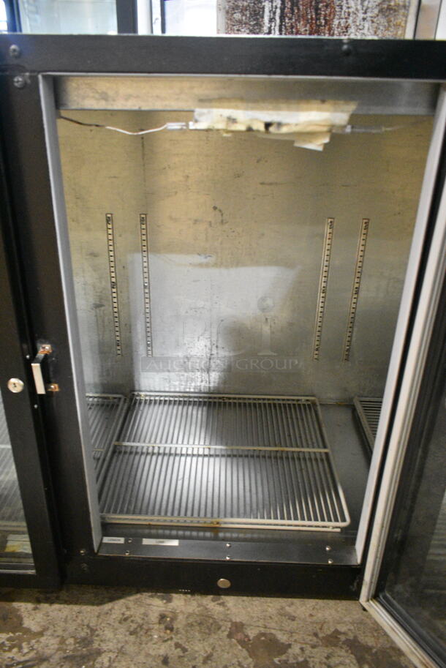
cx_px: 223
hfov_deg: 48.0
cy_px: 334
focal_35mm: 27
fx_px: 501
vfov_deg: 67.3
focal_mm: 18
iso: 6400
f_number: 4.5
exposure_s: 1/125
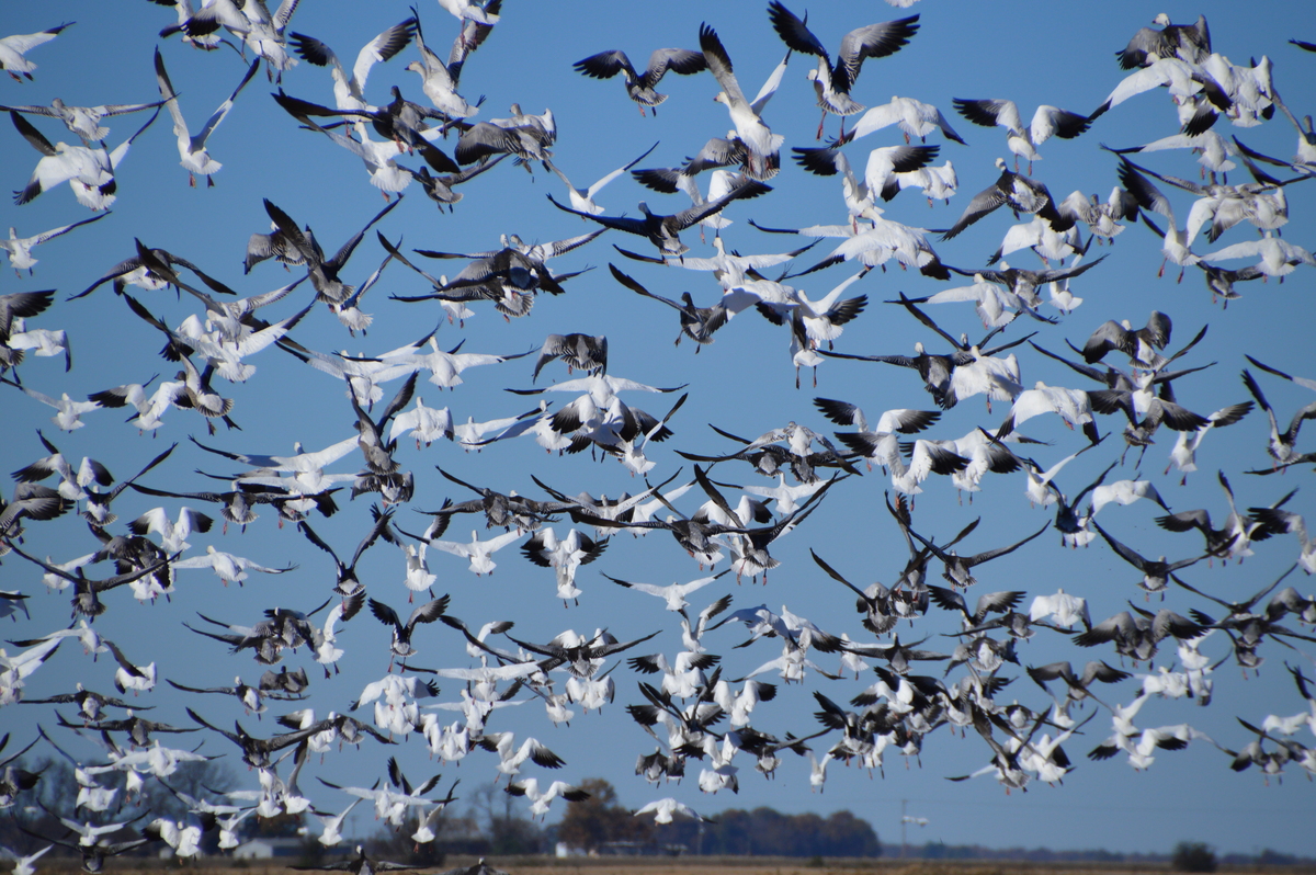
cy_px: 438
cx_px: 658
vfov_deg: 3.4
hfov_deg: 5.1
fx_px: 14792
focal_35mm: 405
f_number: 7.1
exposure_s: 1/2000
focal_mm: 270
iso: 220
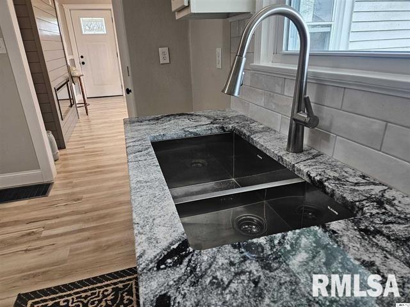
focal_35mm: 23
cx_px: 205
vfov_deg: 58.9
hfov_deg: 73.9
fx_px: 272
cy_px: 154
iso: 400
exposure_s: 1/120
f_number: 1.8
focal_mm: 5.4
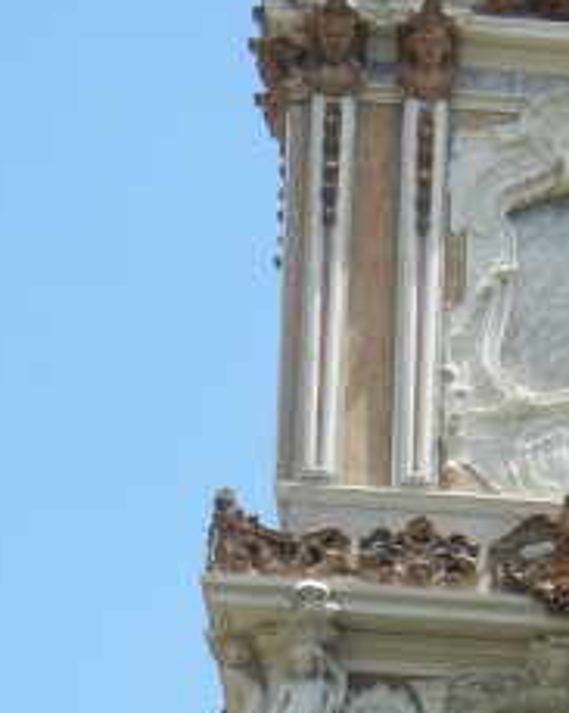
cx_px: 625
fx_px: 4065
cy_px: 934
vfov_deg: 9.8
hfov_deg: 8.0
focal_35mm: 193
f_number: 4
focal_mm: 10.6
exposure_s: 1/876
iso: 160
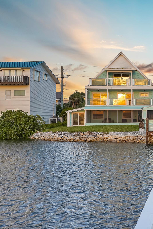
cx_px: 163
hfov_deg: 28.1
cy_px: 111
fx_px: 280
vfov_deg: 44.5
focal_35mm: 44
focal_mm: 28
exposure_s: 1/60
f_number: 8
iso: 100
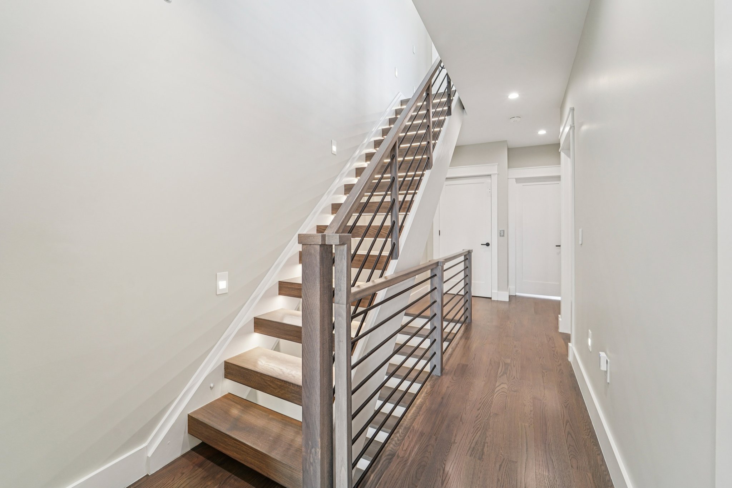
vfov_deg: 81.2
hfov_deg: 104.3
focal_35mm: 14
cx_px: 366
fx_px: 285
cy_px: 244
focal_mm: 14
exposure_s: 1/15
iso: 400
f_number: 8
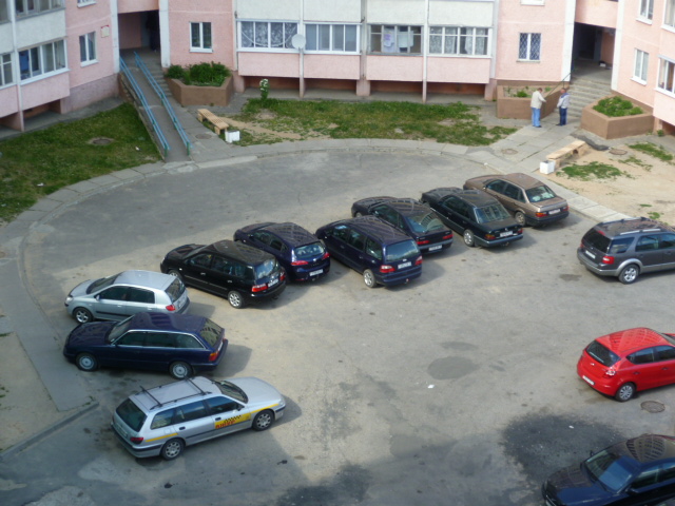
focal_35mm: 77
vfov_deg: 19.1
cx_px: 338
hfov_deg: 25.3
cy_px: 253
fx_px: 1501
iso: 80
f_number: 4.7
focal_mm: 13.7
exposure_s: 1/100
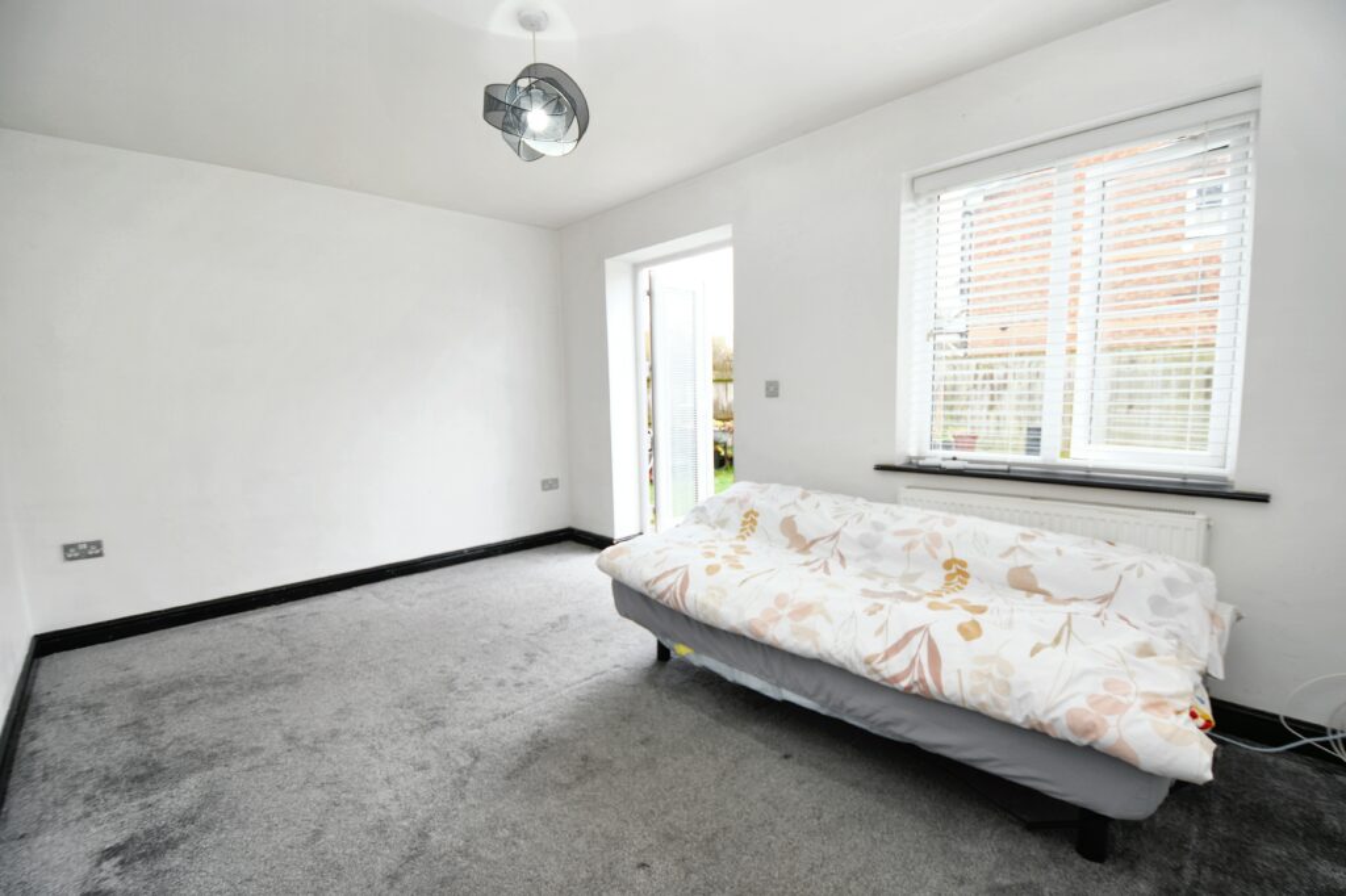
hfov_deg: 100.4
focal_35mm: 15
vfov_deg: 77.3
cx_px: 673
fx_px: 561
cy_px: 448
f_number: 3.5
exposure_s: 1/20
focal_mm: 10
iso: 100
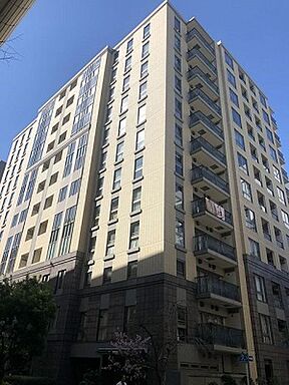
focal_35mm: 28
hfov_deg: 49.7
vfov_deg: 63.4
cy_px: 192
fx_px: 312
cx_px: 144
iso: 20
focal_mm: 4
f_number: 1.8
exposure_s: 1/2088
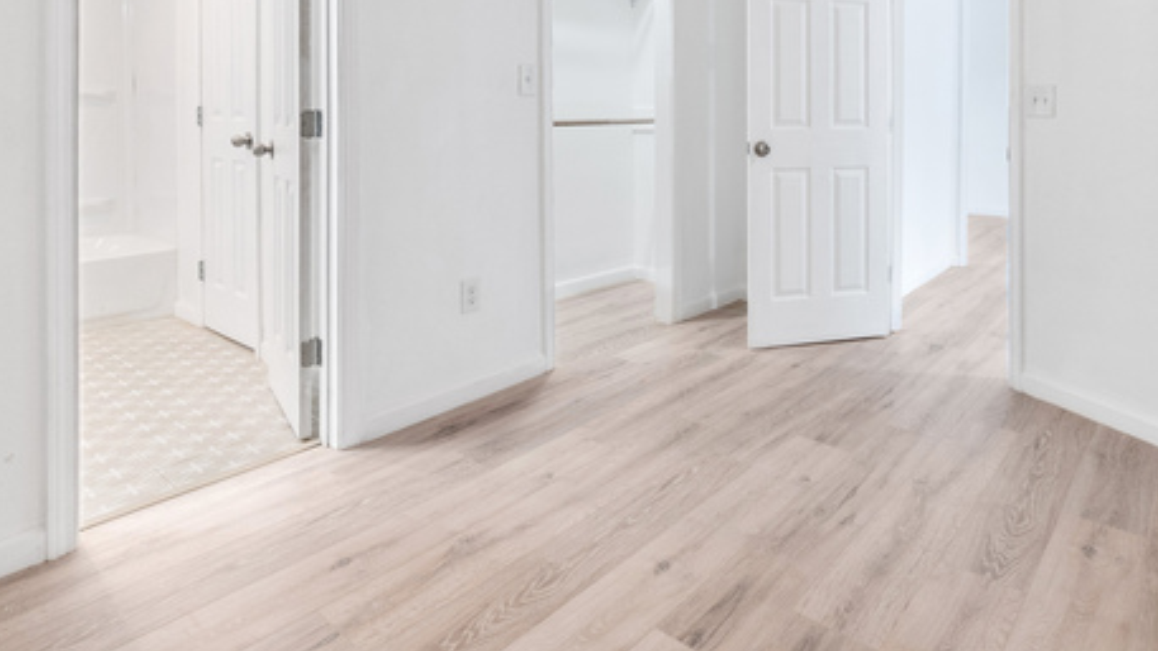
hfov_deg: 79.4
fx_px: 675
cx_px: 737
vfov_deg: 48.8
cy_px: 141
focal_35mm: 22
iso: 320
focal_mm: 10
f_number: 6.3
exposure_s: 1/25
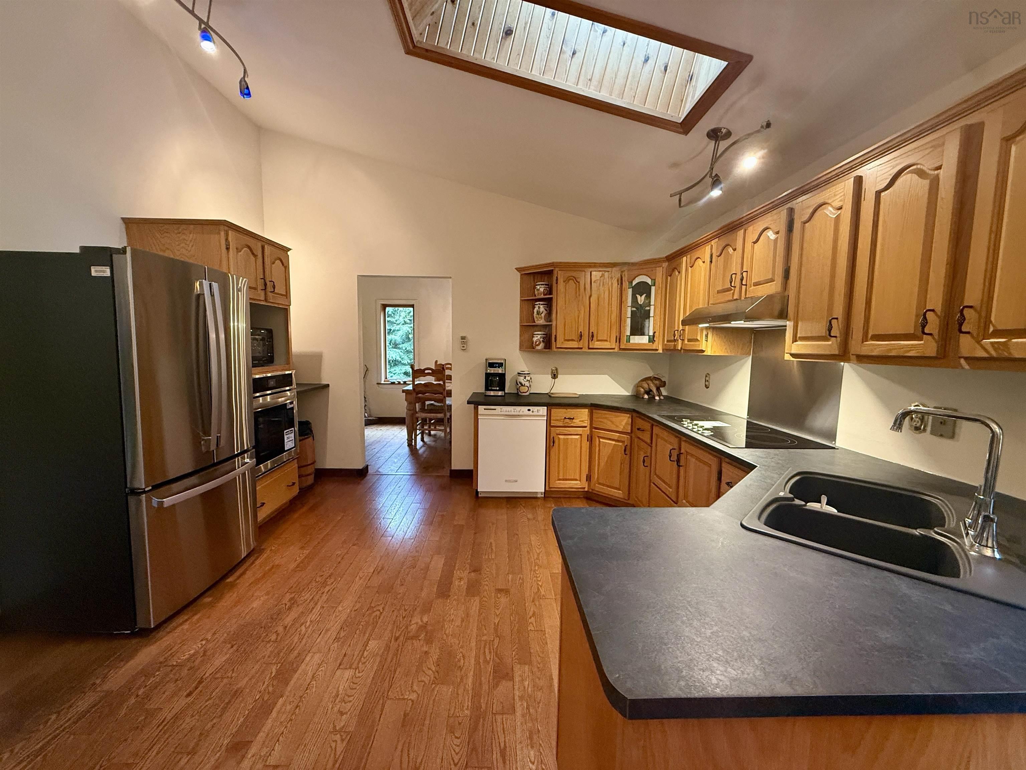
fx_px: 415
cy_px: 385
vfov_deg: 85.7
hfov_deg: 102.1
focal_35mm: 14
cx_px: 513
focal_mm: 2.22
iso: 500
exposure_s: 1/60
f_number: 2.2
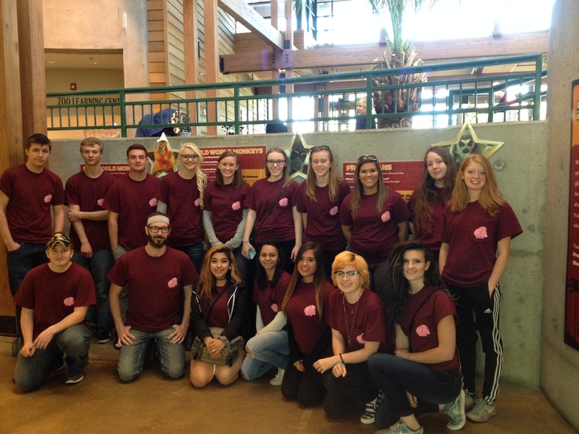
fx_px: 585
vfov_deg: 40.7
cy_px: 217
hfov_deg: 52.6
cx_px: 290
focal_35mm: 35
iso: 200
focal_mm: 4.28
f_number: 2.4
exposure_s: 1/20
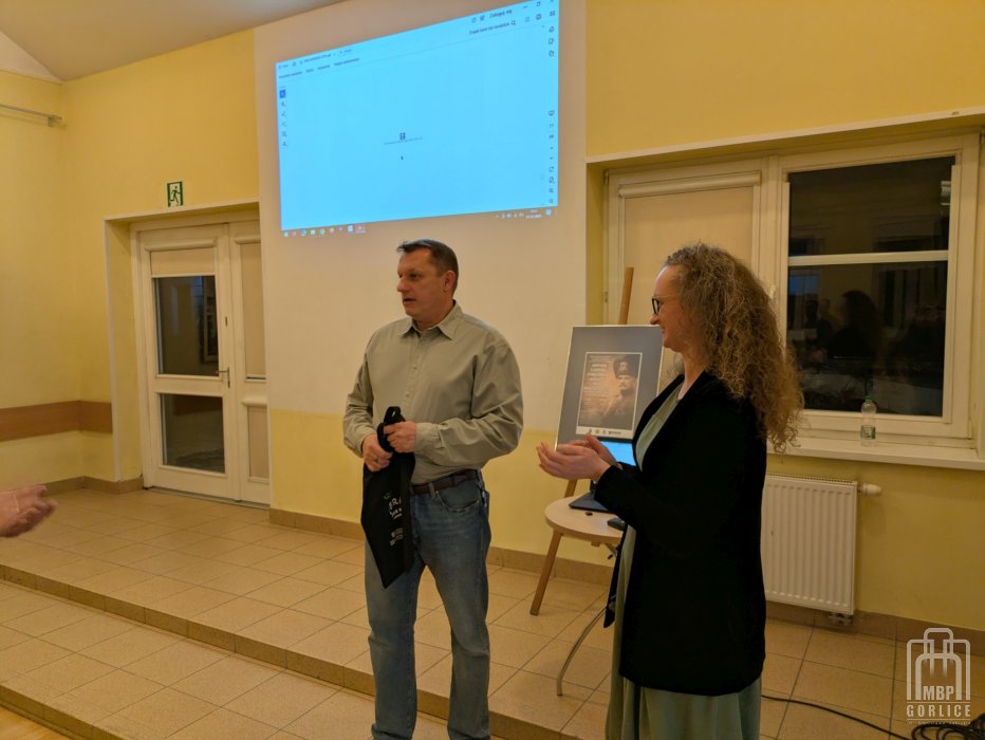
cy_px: 370
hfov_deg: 69.4
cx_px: 492
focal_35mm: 25
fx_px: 712
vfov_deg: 54.9
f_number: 1.89
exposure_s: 1/50
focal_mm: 5.43
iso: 83
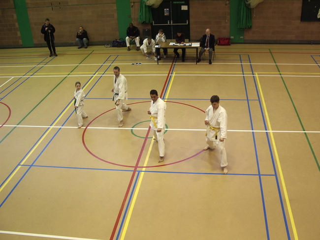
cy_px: 120
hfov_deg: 49.0
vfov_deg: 37.7
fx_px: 351
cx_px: 160
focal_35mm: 38
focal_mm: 5.8
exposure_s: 1/15
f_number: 2.6
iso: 100
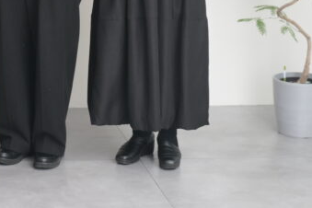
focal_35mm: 138
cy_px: -62
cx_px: -89
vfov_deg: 9.8
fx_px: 1196
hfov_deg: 14.3
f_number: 7.1
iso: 500
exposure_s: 1/160
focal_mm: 39
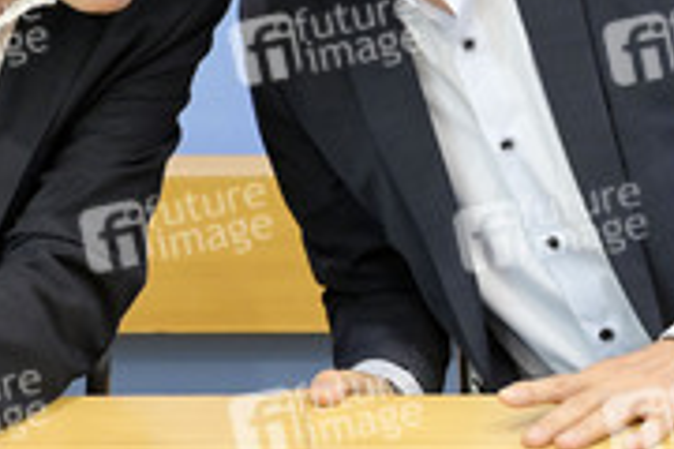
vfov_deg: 14.1
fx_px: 1778
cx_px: 227
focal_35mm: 95
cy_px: -52
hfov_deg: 21.4
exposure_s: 1/400
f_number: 5.6
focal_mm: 38
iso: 4000
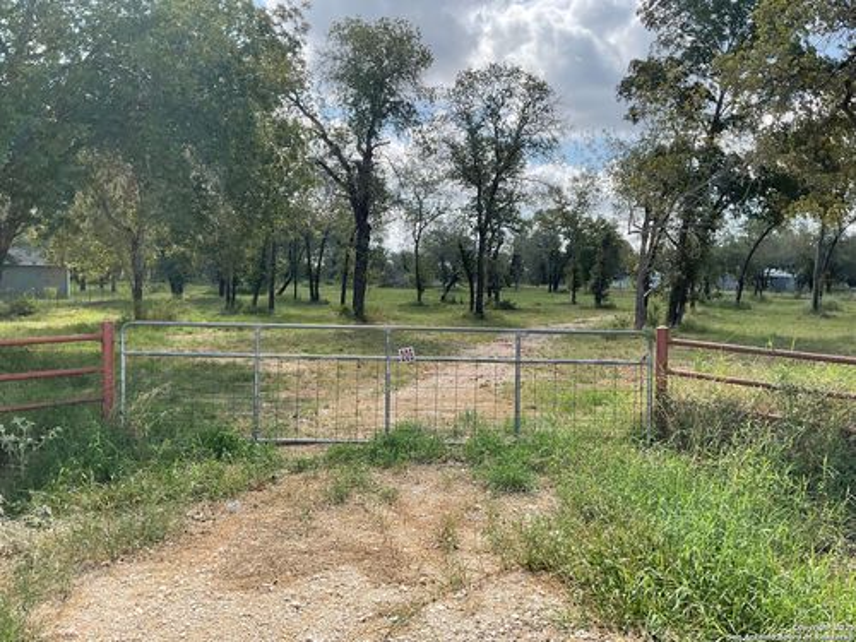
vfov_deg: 48.2
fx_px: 717
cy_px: 321
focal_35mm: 29
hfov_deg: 61.7
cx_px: 428
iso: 16
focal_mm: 3
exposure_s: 1/1250
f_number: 1.8
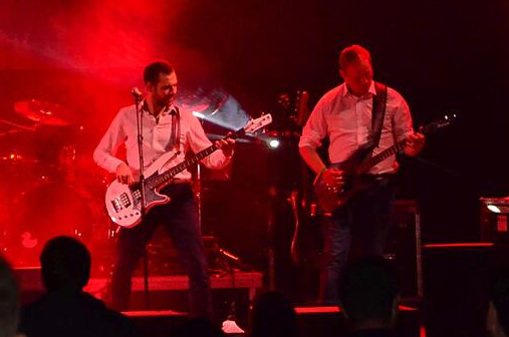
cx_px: -9
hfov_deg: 8.2
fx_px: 3514
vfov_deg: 5.5
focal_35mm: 249
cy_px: 123
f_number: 5.6
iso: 3200
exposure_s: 1/125
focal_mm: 78
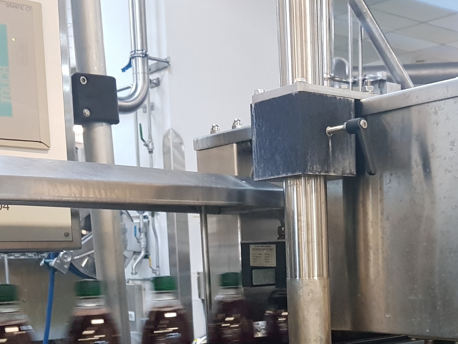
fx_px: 728
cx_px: 292
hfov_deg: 34.7
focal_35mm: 55
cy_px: 356
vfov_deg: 25.1
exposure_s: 1/50
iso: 400
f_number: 1.7
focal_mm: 4.3
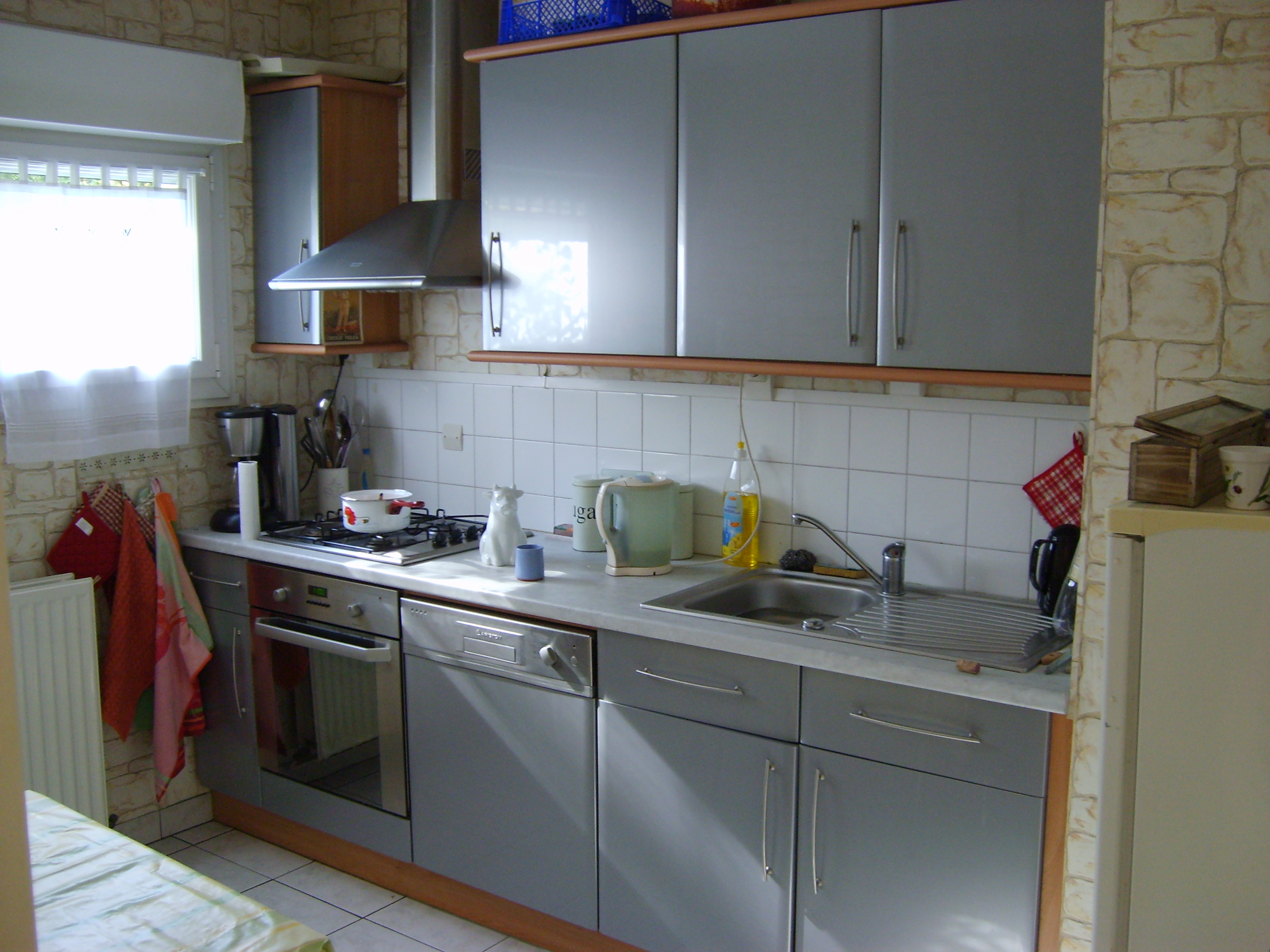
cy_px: 476
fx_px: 1284
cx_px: 635
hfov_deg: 52.6
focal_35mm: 35
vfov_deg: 40.7
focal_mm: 5.8
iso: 123
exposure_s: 1/30
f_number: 2.8
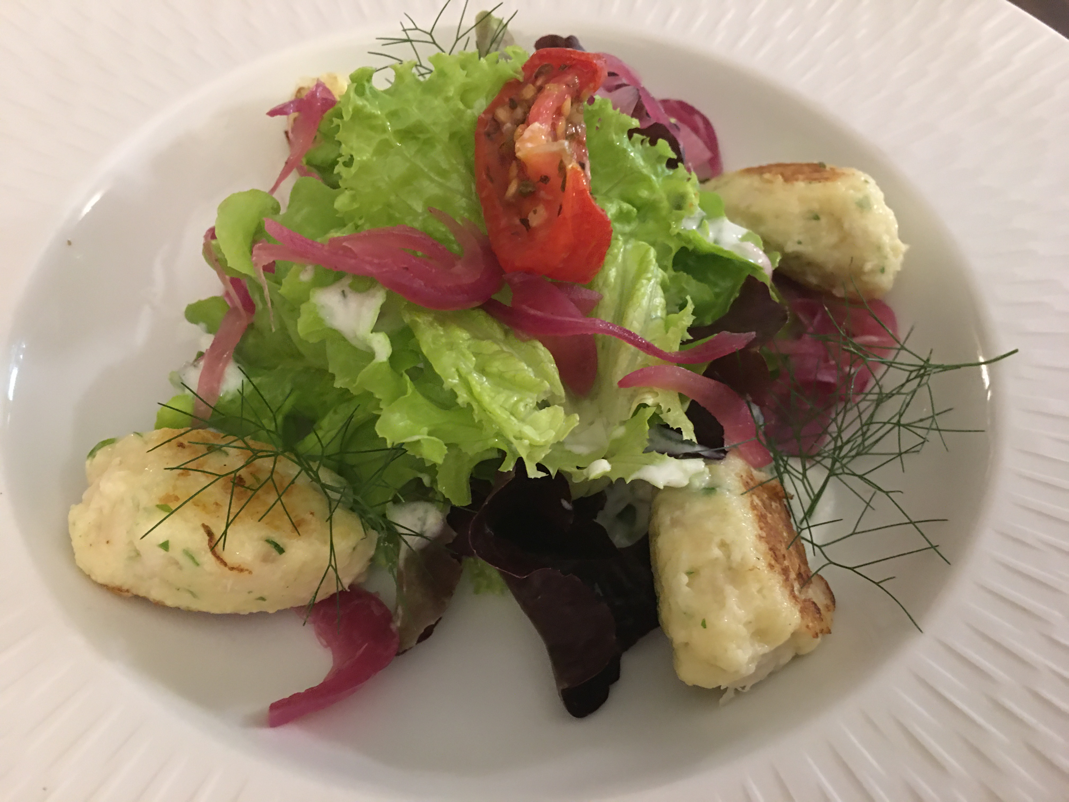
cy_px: 401
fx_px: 896
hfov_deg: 61.7
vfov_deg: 48.2
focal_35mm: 29
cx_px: 534
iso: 100
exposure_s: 1/4
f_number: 2.2
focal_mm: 4.15
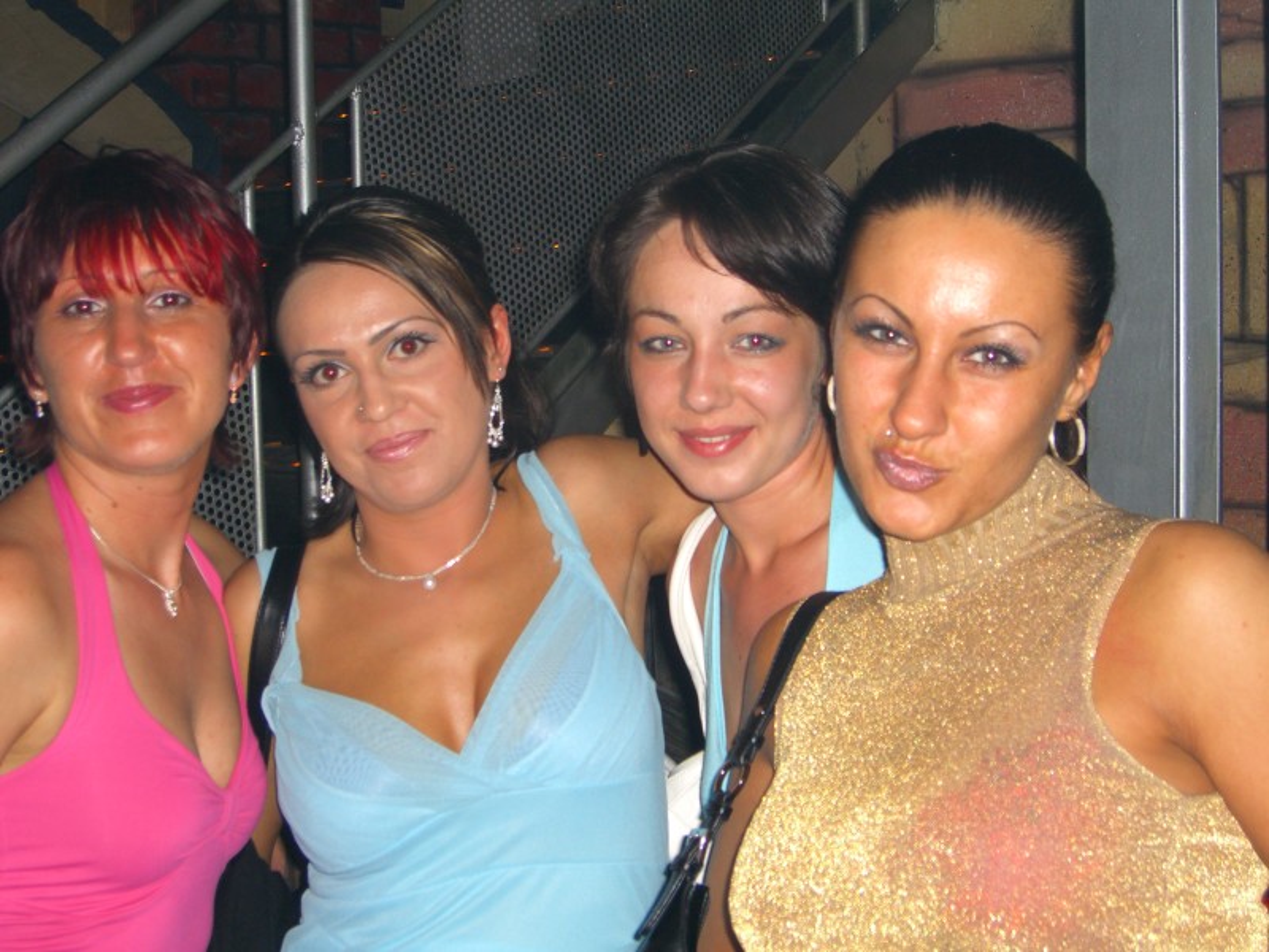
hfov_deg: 33.8
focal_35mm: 57
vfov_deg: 25.7
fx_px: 2090
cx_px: 634
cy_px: 476
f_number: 3.6
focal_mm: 11.8
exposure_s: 1/60
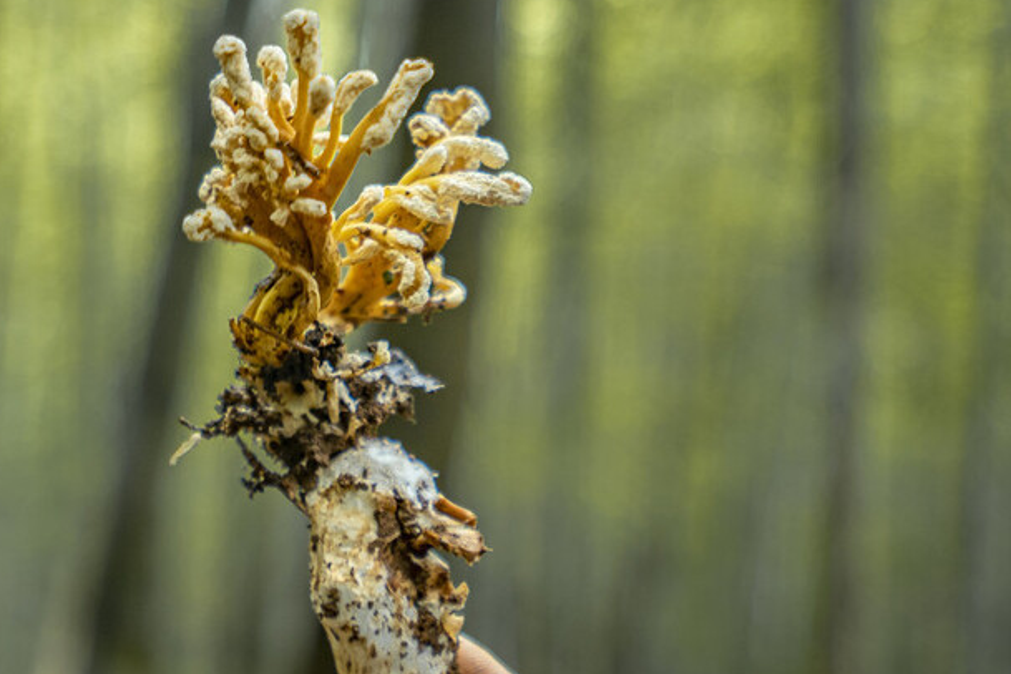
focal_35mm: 69
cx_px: 347
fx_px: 1938
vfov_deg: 19.7
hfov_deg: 29.1
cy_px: 374
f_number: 4
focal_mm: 35
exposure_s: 1/50
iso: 800
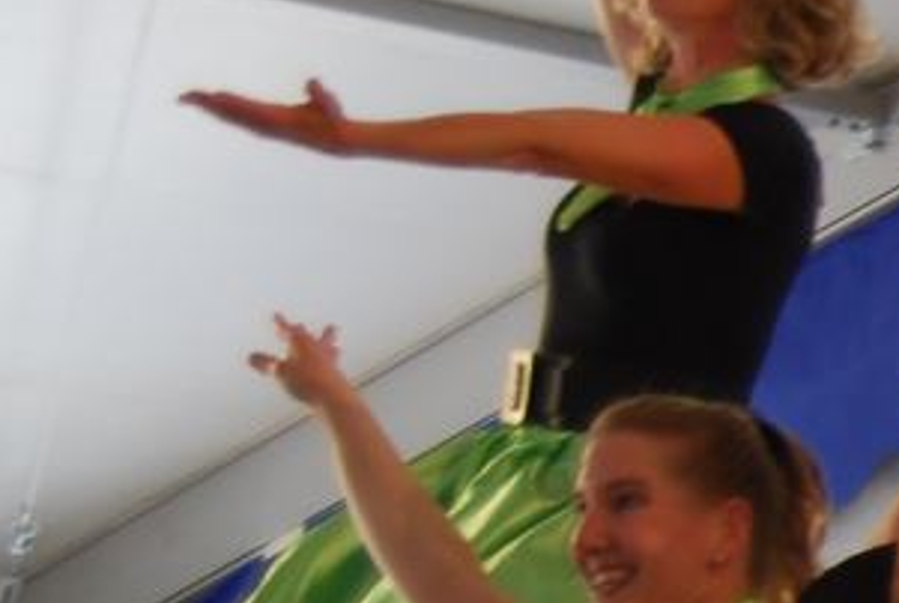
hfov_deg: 6.6
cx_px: 2138
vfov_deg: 4.6
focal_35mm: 296
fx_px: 7411
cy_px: 903
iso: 200
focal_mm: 31
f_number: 4.5
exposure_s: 1/60
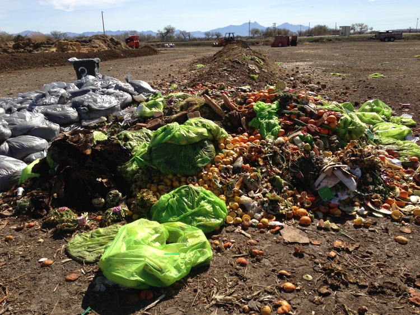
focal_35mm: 33
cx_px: 210
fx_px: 401
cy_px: 158
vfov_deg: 43.0
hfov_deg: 55.3
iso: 50
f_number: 2.4
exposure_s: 1/1869
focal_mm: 4.13
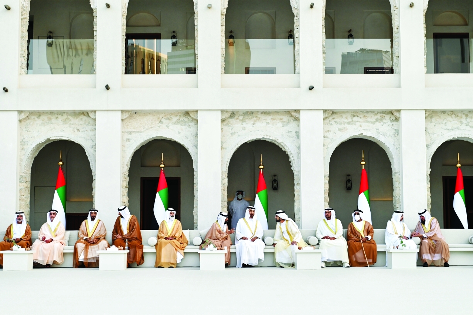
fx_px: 814
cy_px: 158
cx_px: 236
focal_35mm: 62
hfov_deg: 32.4
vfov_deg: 21.9
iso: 500
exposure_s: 1/250
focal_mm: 62
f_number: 5.6
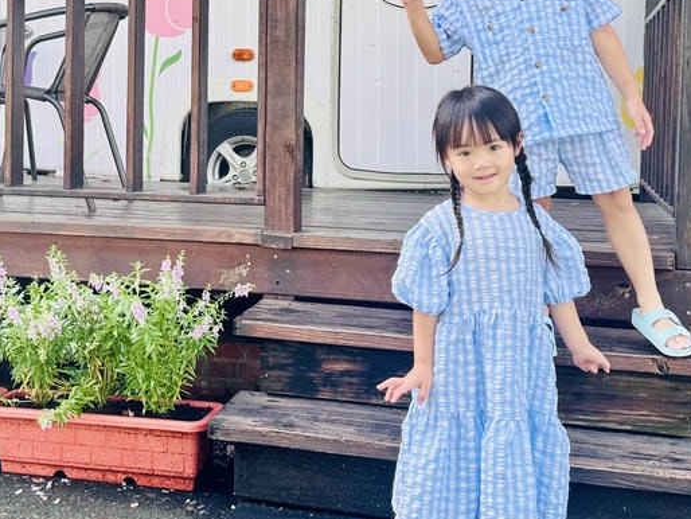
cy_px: 90
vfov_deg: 25.6
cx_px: 203
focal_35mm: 56
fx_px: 1118
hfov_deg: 33.9
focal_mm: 6.76
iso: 64
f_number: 1.78
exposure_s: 1/227
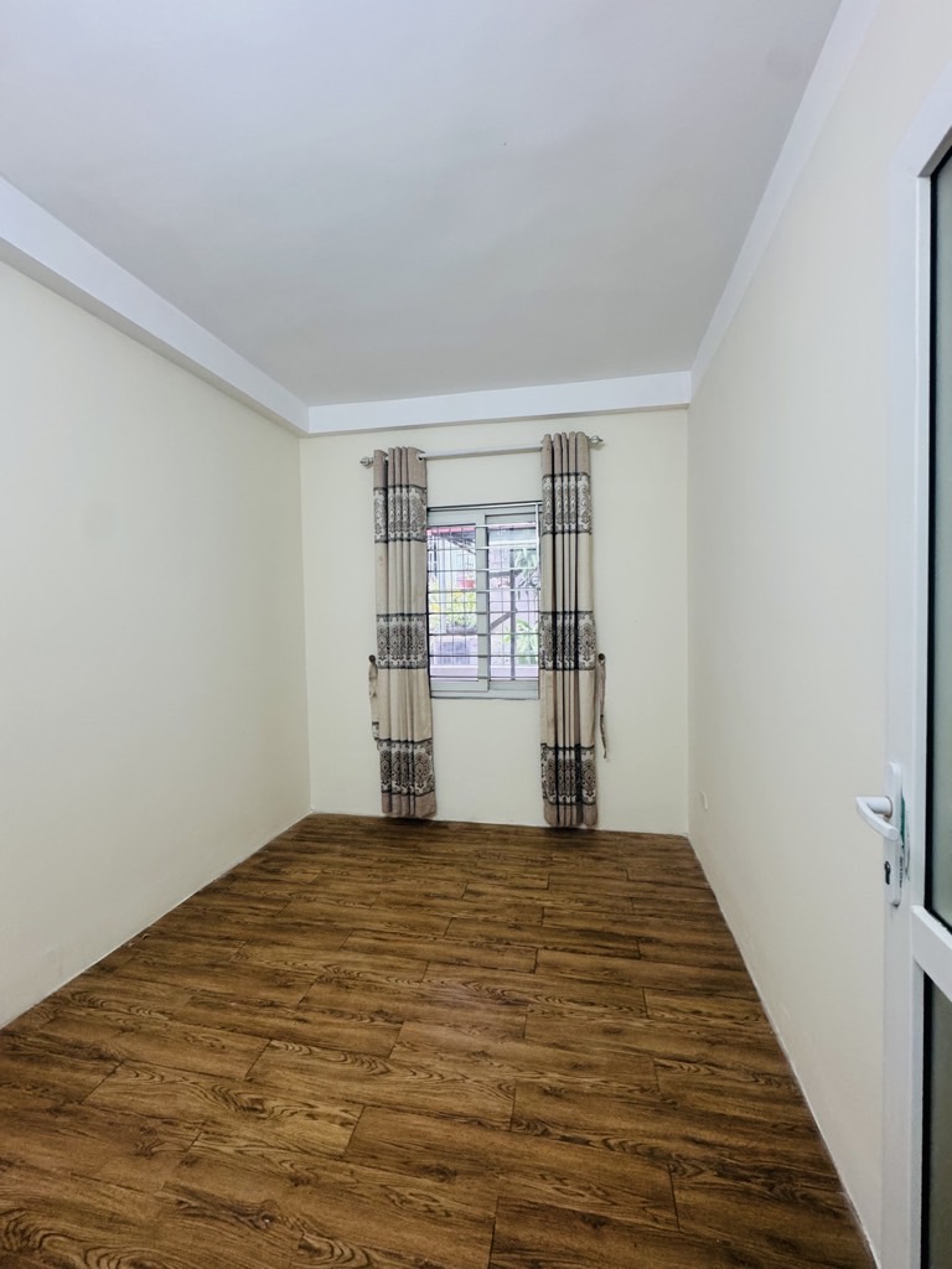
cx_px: 476
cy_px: 634
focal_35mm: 14
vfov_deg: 102.1
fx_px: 513
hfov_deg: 85.7
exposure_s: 1/50
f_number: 2.2
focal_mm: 2.22
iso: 250
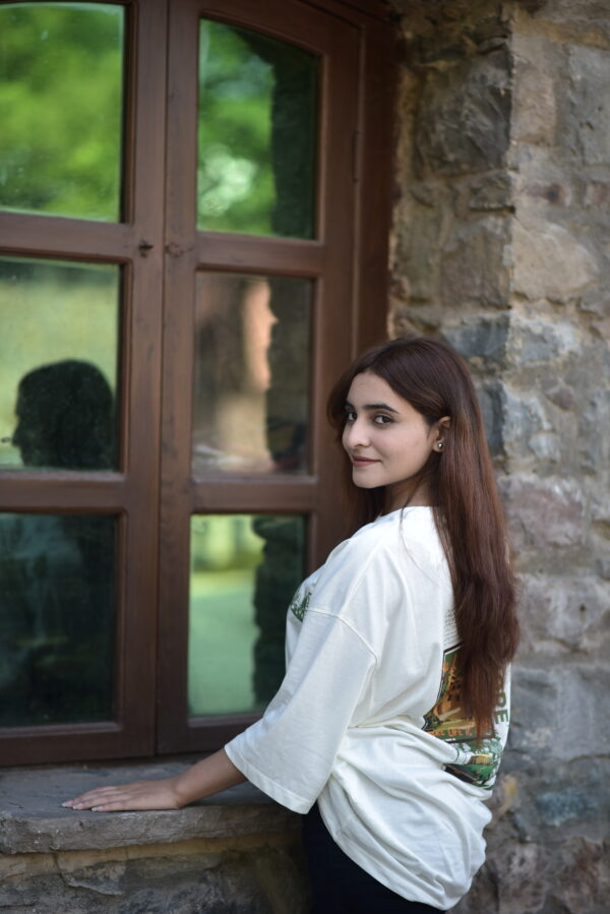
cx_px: 305
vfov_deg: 23.9
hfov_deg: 16.1
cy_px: 457
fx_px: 2159
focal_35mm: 85
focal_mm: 85
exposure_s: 1/500
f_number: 1.8
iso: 160
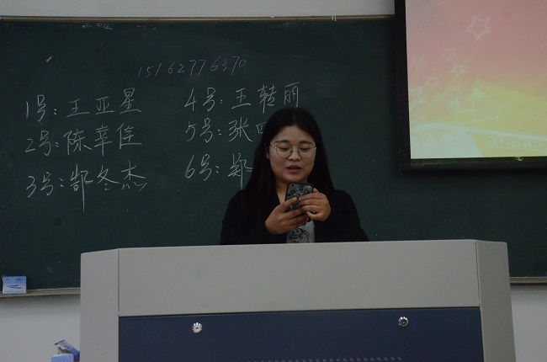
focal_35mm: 68
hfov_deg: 29.9
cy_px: 181
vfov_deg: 20.1
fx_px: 1023
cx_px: 274
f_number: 7.1
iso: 3200
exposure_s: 1/80
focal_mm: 45
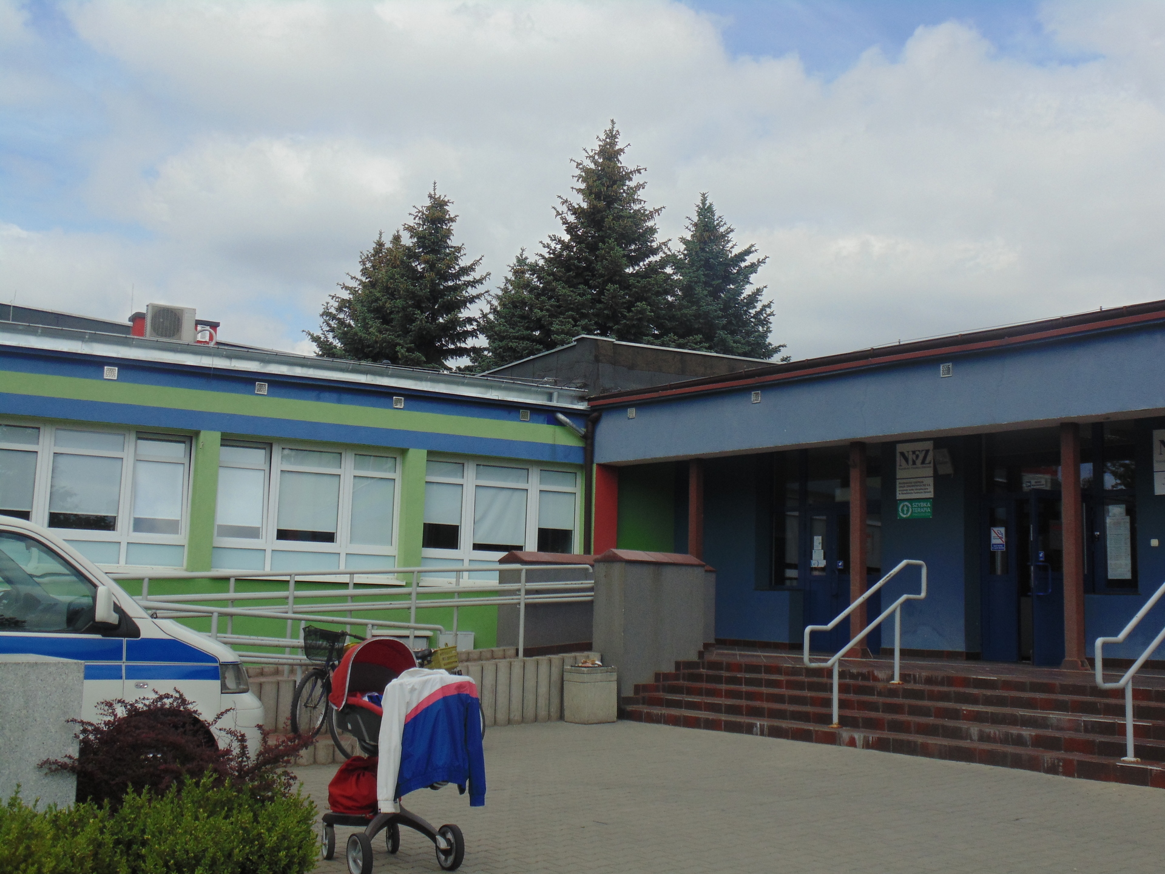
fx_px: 1380
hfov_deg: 45.8
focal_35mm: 41
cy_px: 437
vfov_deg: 35.1
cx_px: 582
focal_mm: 7.4
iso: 80
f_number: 3.6
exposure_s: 1/800
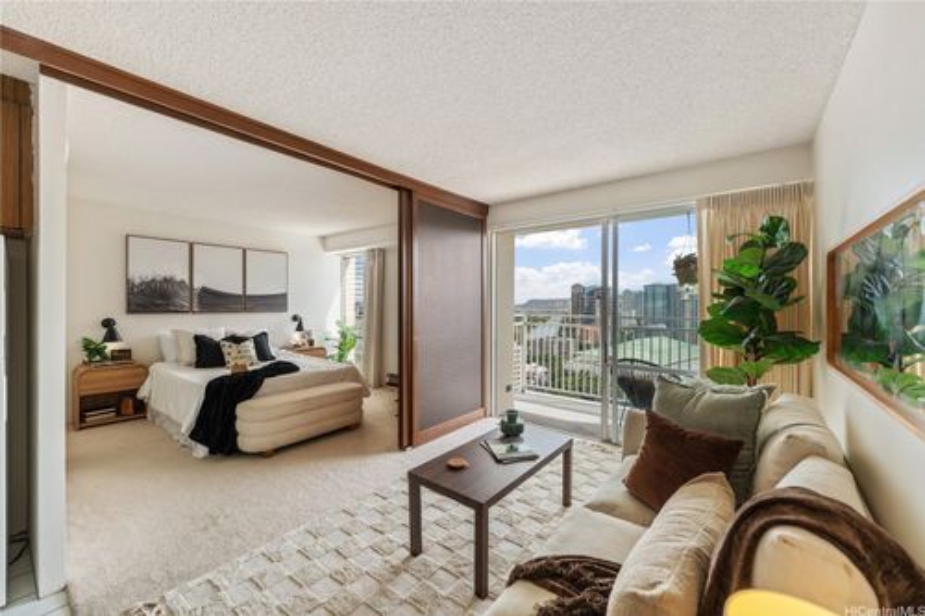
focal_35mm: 14
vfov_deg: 81.2
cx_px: 462
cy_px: 308
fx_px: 360
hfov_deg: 104.3
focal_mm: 14
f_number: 2.8
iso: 250
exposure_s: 1/1000
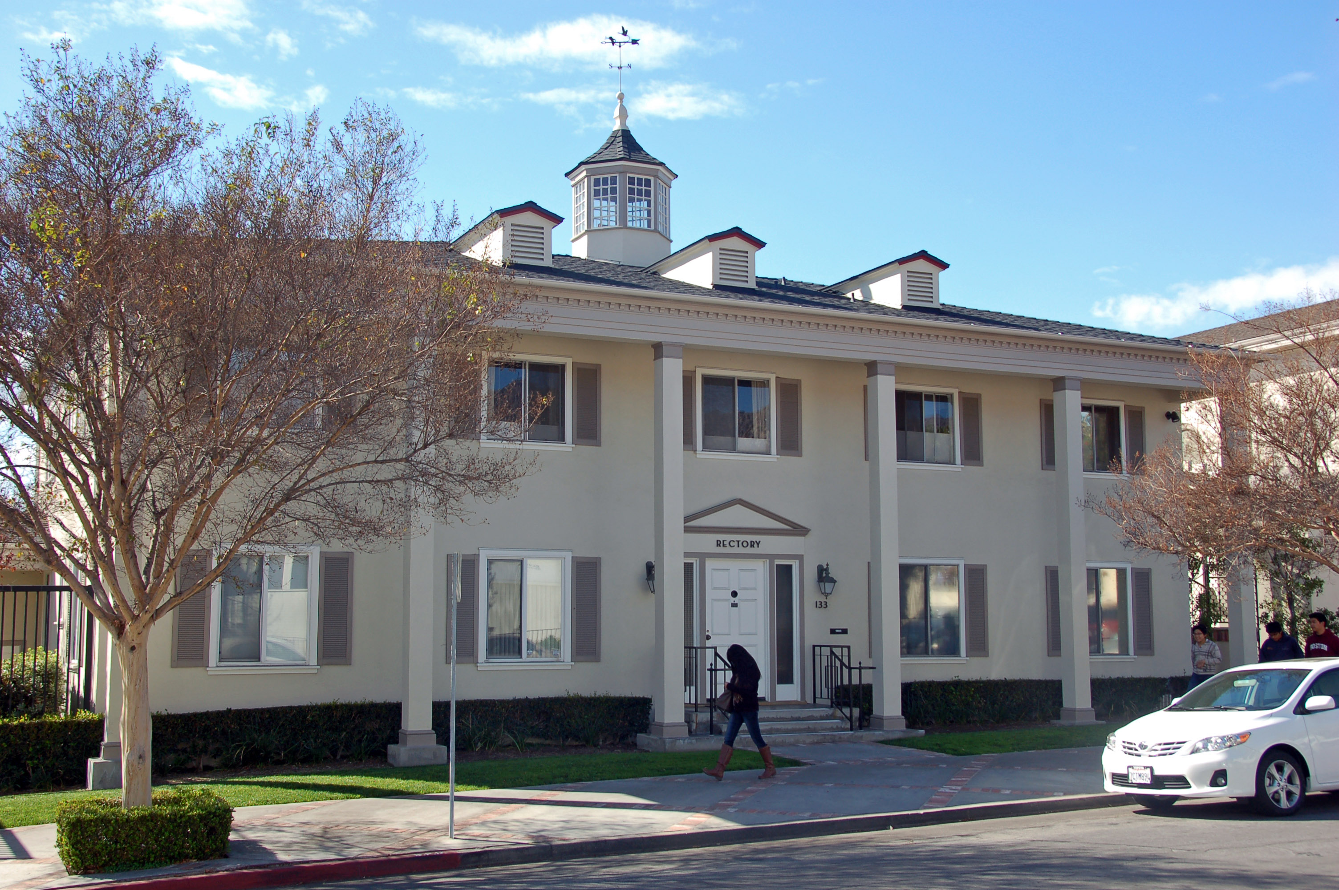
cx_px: 670
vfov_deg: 33.0
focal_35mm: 40
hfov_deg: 48.0
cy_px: 445
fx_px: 1505
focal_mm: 27
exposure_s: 1/250
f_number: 8
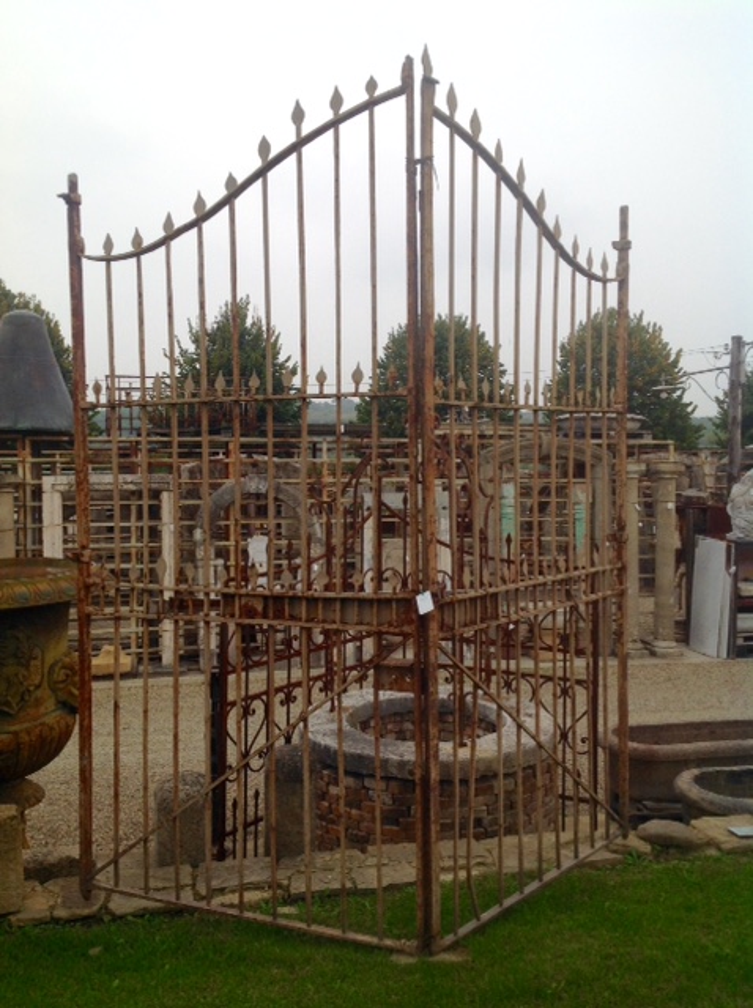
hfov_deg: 40.6
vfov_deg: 52.7
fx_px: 1018
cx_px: 376
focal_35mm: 35
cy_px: 504
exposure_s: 1/222
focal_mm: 4.28
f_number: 2.4
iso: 50
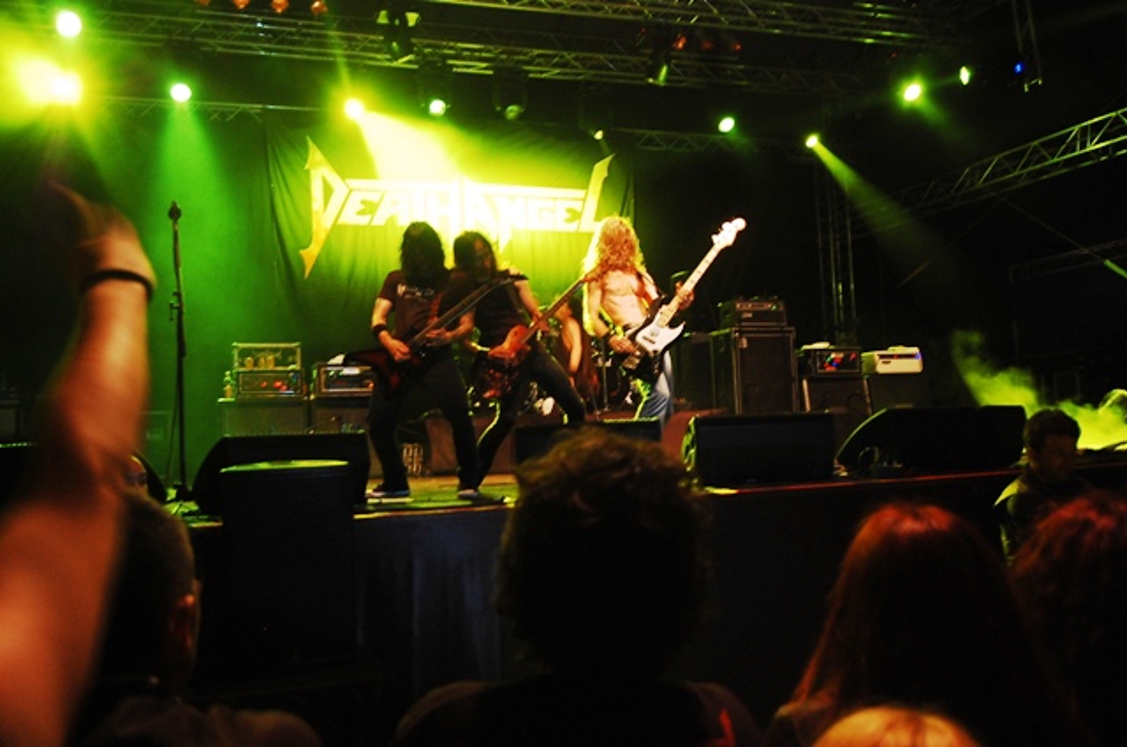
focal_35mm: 33
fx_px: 1031
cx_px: 564
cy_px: 374
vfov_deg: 39.8
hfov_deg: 57.3
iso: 800
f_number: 4.5
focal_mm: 22
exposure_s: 1/10
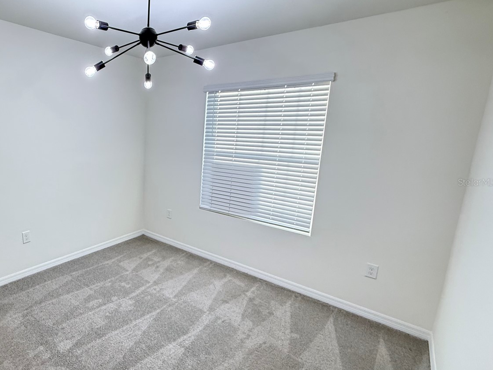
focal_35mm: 20
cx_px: 147
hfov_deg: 77.9
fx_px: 285
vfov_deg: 66.0
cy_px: 182
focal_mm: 2.22
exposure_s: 1/120
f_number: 2.2
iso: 320
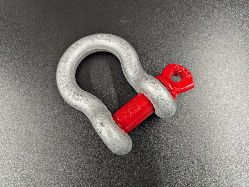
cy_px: 94
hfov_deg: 71.5
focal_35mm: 24
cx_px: 124
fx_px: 173
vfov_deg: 56.9
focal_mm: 6.81
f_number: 1.85
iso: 263
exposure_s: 1/92
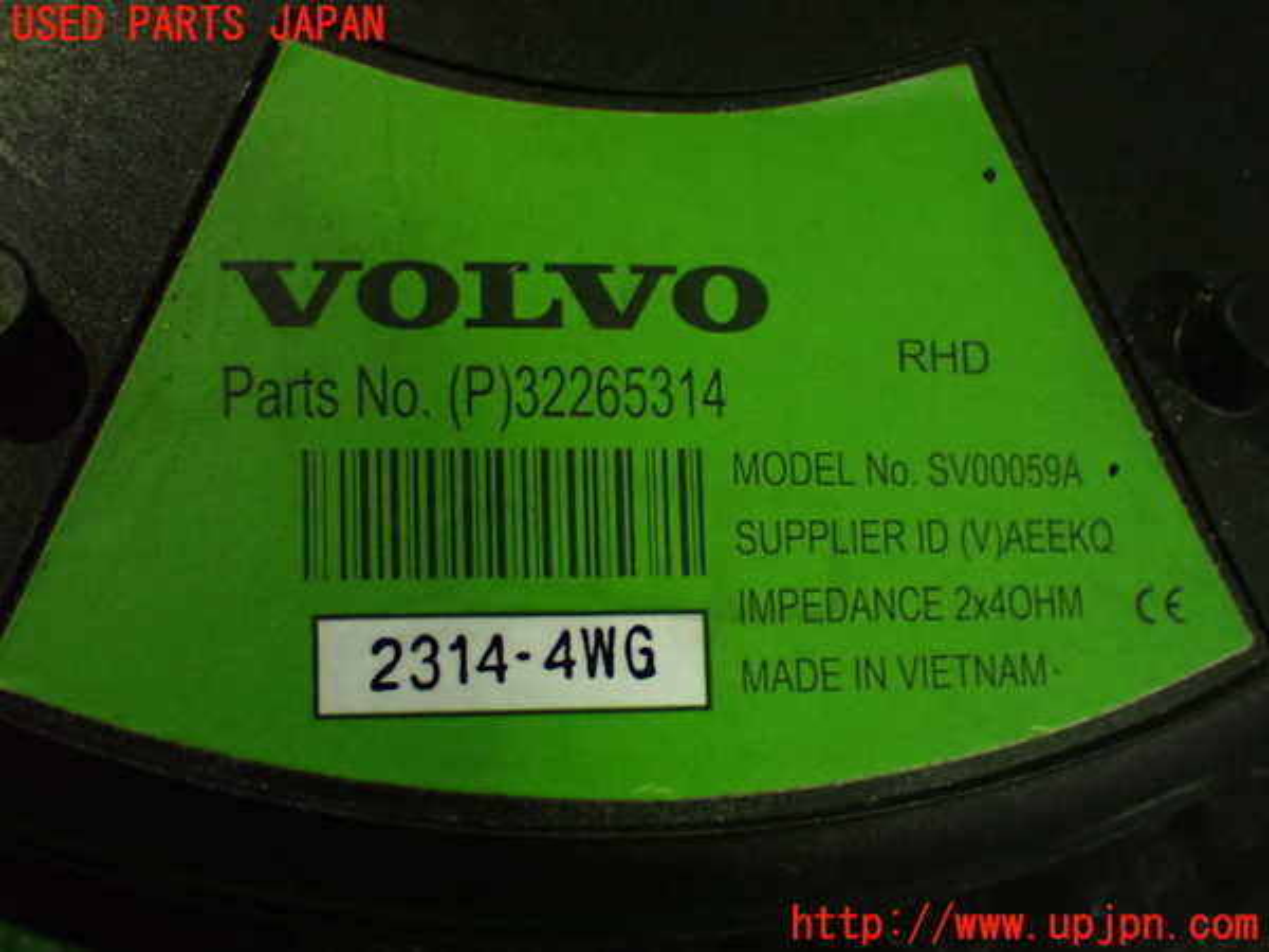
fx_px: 1833
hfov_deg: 38.2
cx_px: 634
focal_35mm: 50
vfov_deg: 29.1
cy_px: 476
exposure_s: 1/50
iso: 1250
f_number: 3.2
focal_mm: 9.01
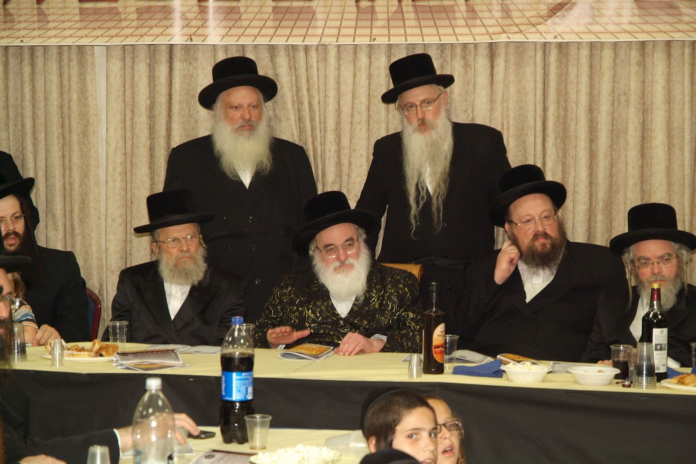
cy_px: 232
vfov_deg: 13.0
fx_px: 2030
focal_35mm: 105
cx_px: 348
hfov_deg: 19.5
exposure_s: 1/60
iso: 800
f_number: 5.6
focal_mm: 70
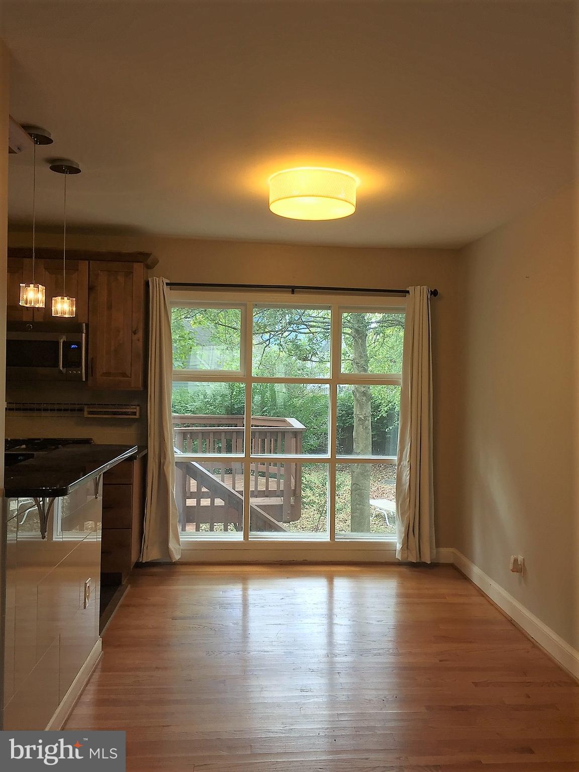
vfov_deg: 61.7
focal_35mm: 29
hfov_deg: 48.2
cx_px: 290
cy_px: 386
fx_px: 647
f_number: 2.2
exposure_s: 1/40
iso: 32
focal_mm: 4.15
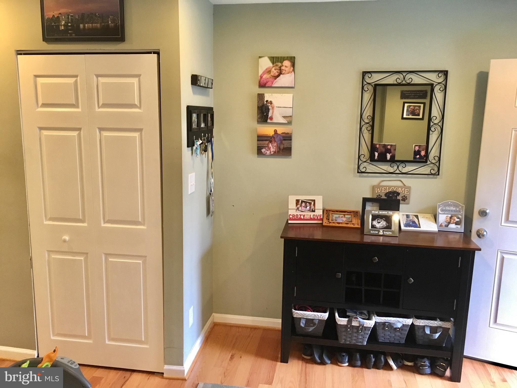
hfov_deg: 61.7
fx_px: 433
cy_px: 194
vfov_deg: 48.2
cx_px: 258
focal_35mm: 29
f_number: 2.2
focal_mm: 4.15
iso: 160
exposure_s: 1/30
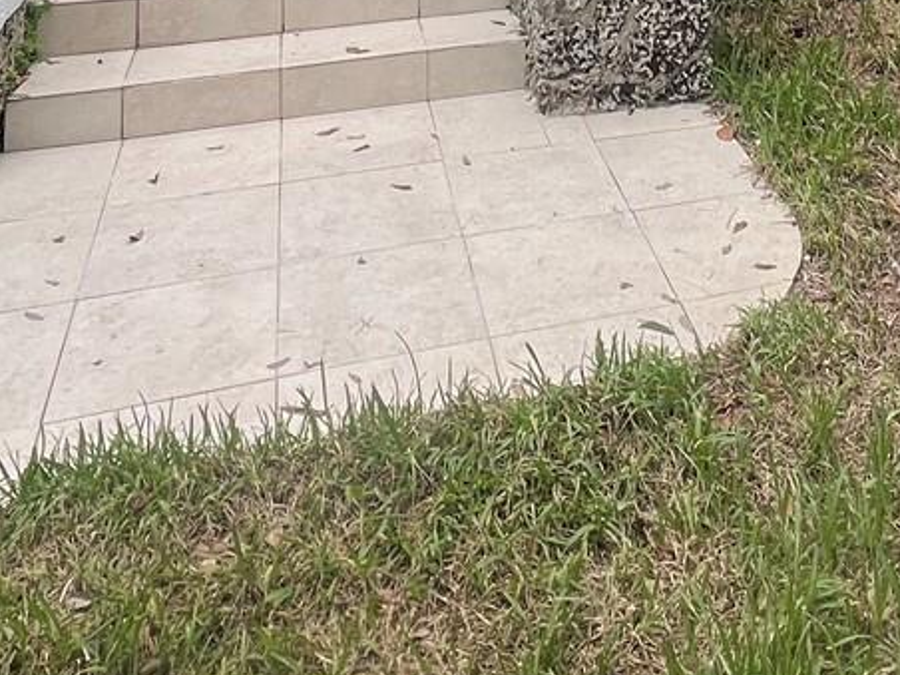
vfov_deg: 23.0
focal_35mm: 46
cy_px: -426
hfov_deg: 39.5
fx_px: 1196
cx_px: 729
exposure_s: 1/181
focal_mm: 1.57
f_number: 1.8
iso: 32
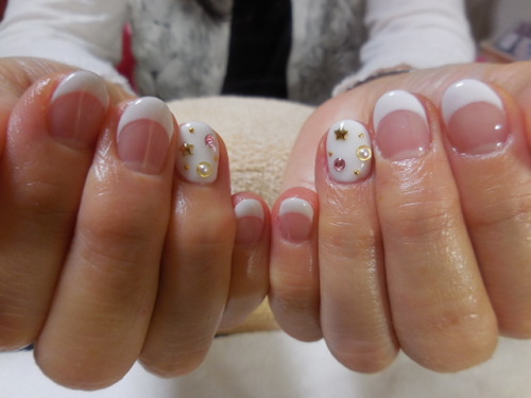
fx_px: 383
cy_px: 199
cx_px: 266
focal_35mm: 25
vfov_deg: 54.9
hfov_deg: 69.4
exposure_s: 1/30
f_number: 3.3
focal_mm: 4.5
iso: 180
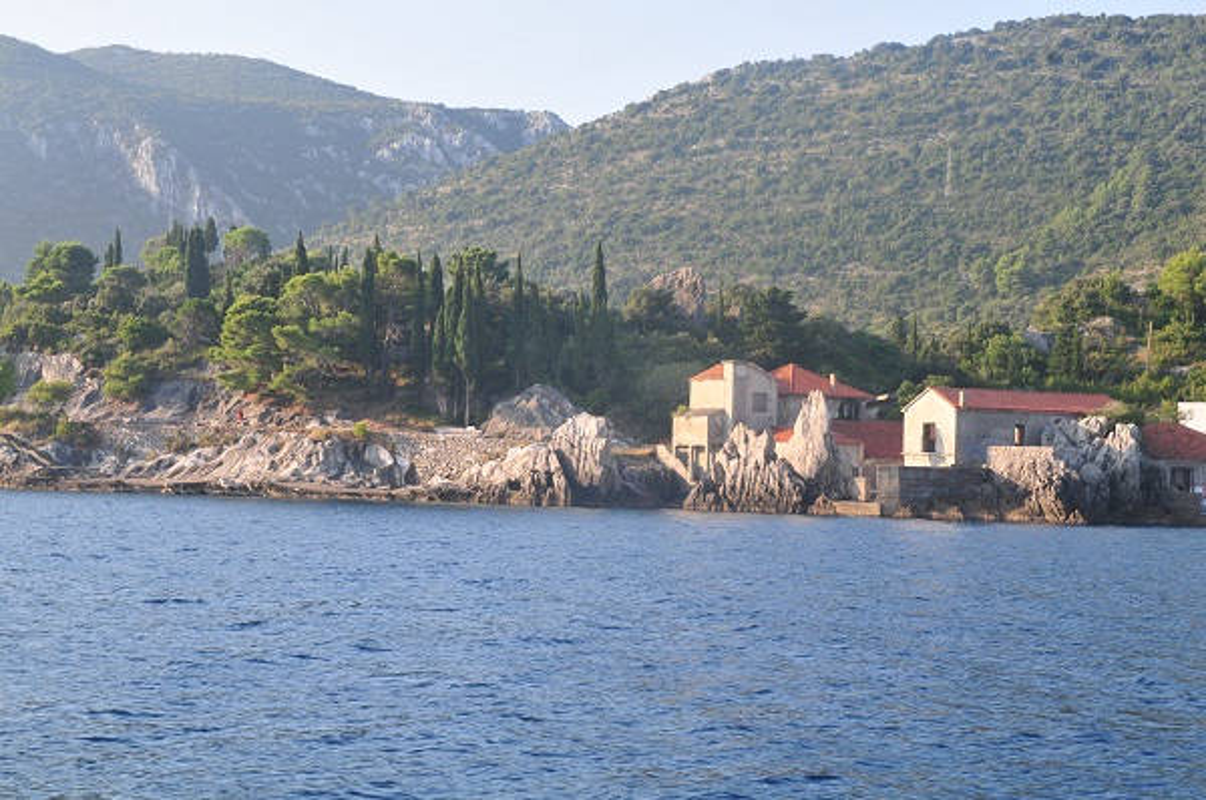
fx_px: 2508
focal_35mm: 75
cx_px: 603
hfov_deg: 27.0
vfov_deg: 18.1
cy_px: 400
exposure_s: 1/160
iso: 250
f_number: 11
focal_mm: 50
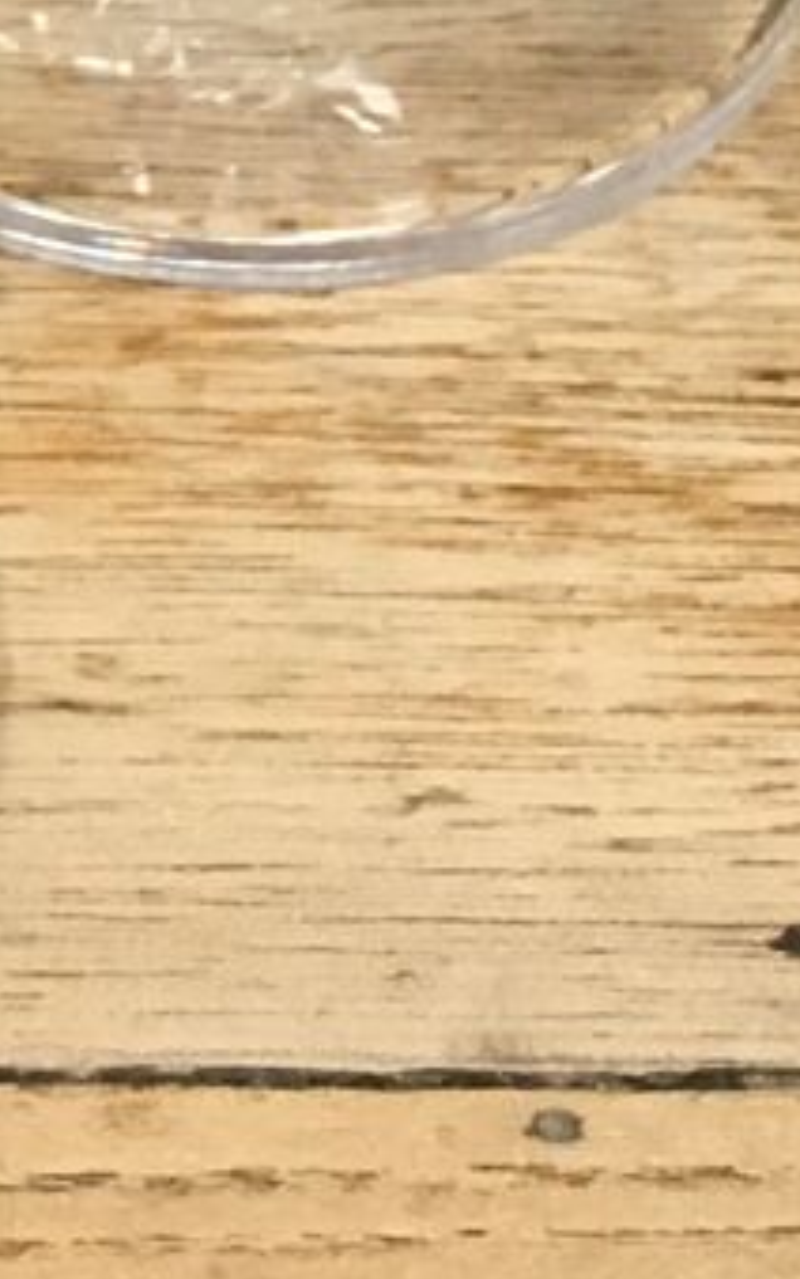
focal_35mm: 183
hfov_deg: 6.9
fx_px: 6381
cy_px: -2124
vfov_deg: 9.7
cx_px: -781
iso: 160
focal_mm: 4.15
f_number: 2.2
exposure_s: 1/33
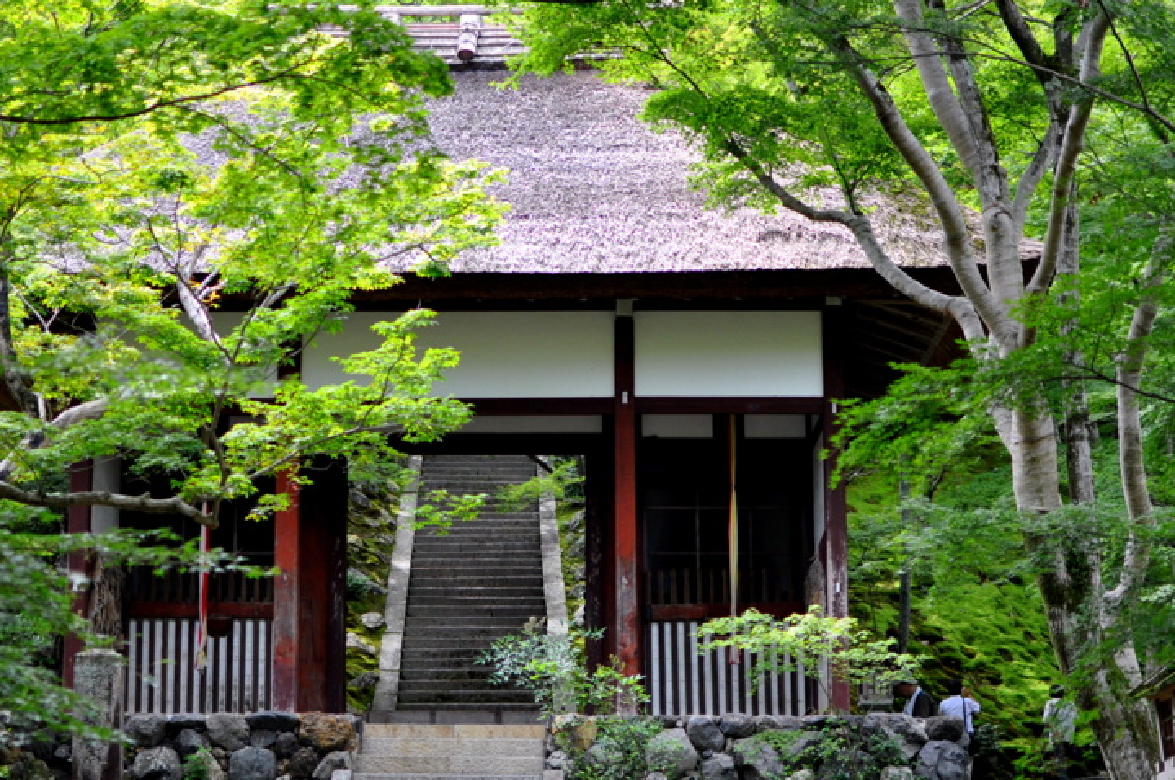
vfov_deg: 18.2
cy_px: 473
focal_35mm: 75
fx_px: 2435
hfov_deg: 27.1
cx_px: 501
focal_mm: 35
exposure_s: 1/1000
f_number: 1.8
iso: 400
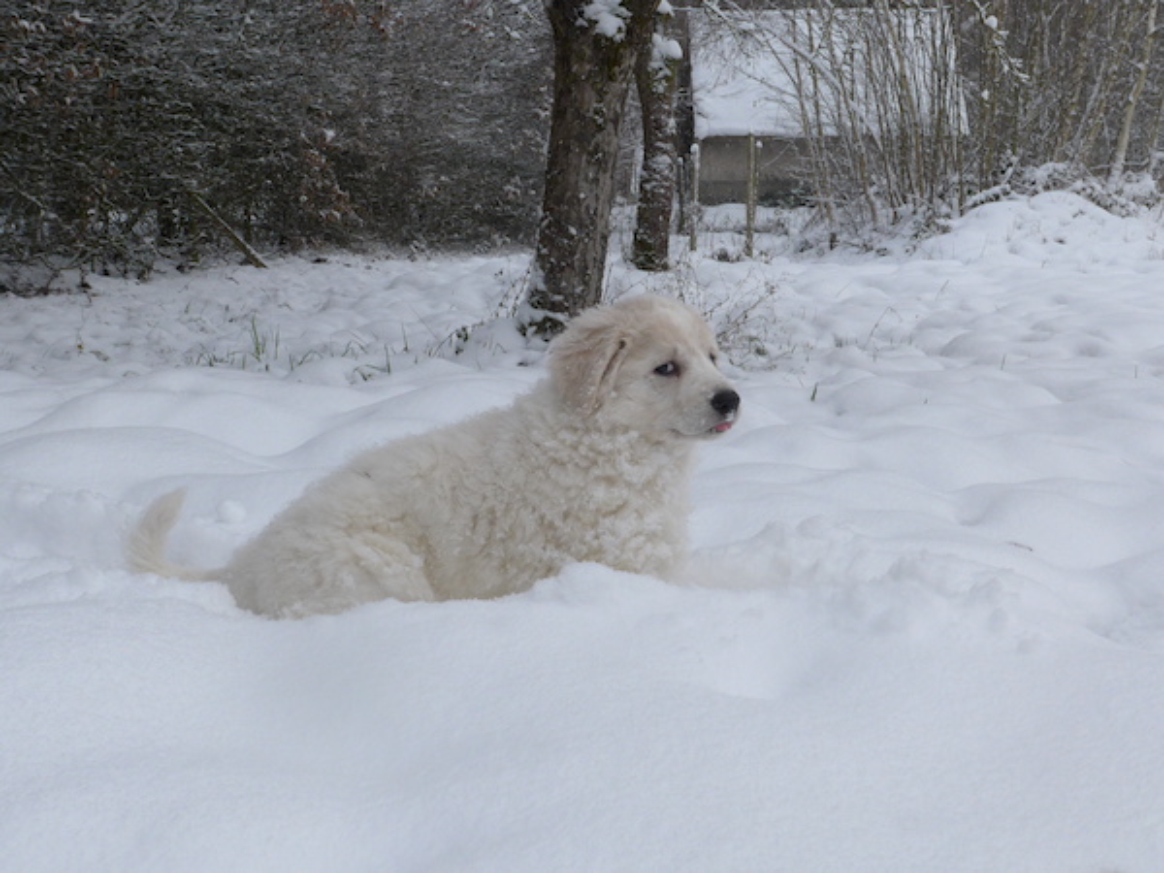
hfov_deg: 42.9
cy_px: 436
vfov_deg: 32.9
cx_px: 582
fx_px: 1480
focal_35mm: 44
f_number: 6.3
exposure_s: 1/320
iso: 400
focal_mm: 9.5
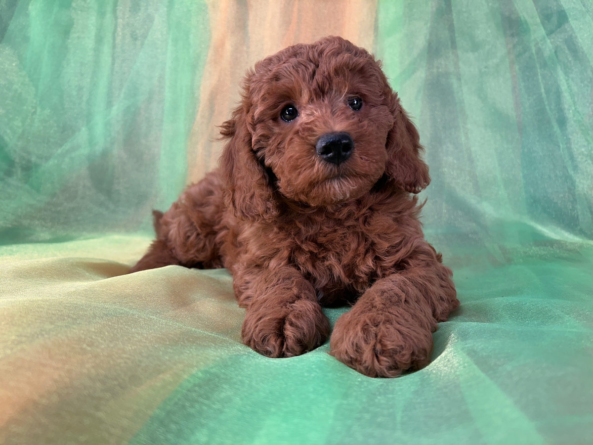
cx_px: 296
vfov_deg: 53.1
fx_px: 445
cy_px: 222
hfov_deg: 67.3
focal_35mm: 26
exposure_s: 1/120
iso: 50
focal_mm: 5.7
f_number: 1.5
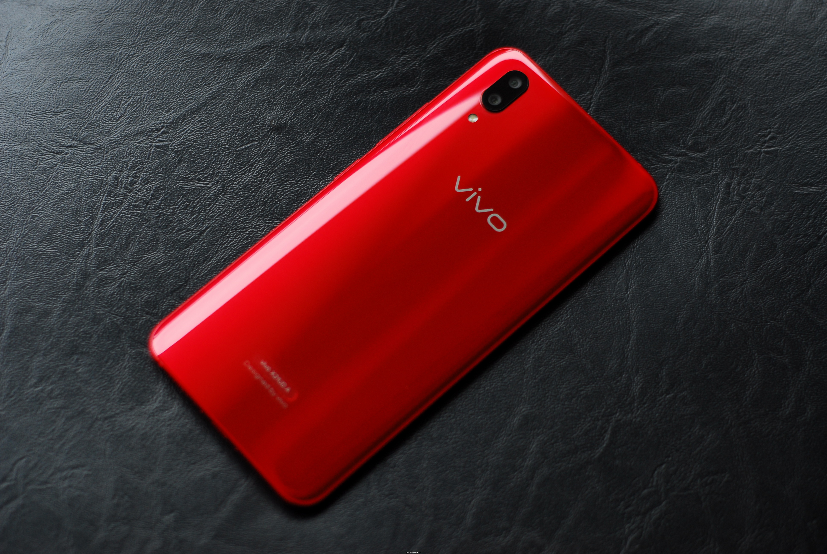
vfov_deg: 18.2
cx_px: 414
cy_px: 277
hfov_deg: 27.0
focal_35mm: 75
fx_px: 1725
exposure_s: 1/100
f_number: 2
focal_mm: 50
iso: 250
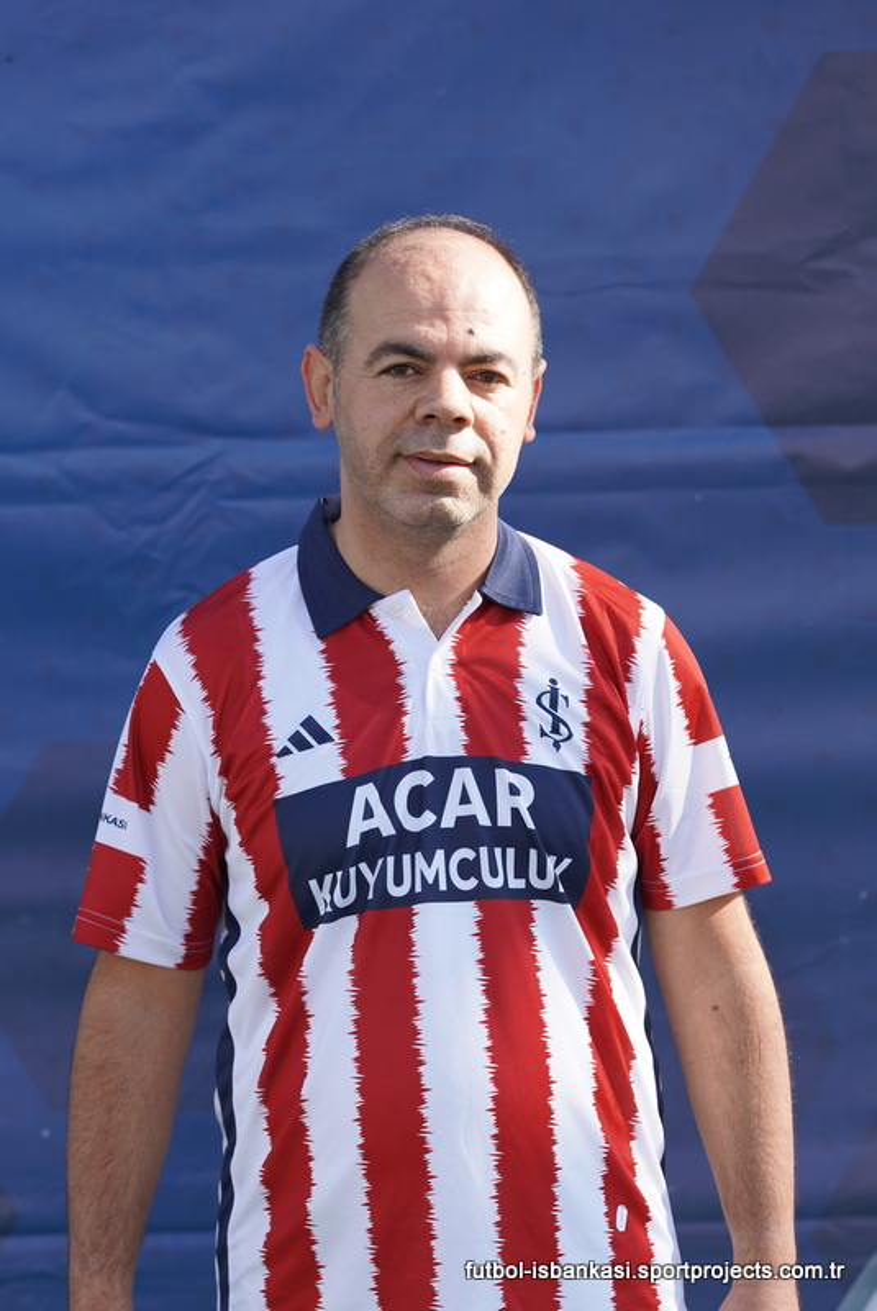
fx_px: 4011
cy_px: 656
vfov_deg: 18.6
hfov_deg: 12.5
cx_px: 438
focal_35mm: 110
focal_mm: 110
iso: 100
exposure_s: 1/250
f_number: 4
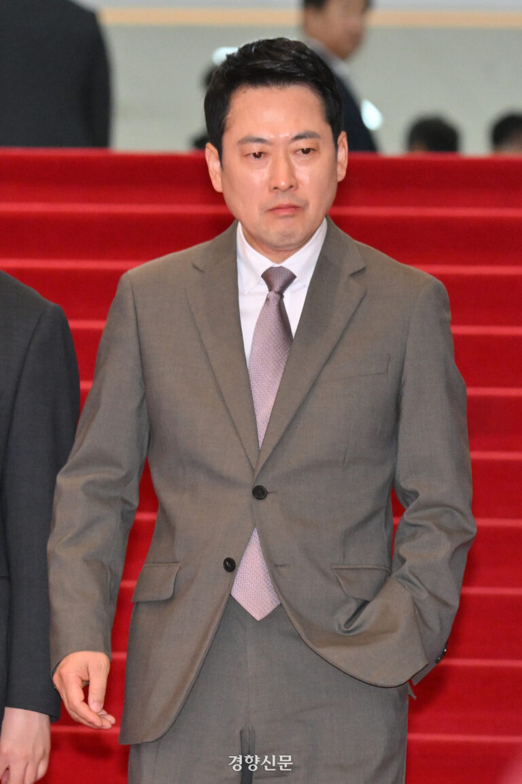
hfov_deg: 7.4
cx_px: 261
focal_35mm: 185
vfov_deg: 11.1
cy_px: 392
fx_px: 4023
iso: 3200
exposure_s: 1/250
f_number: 5.6
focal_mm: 185
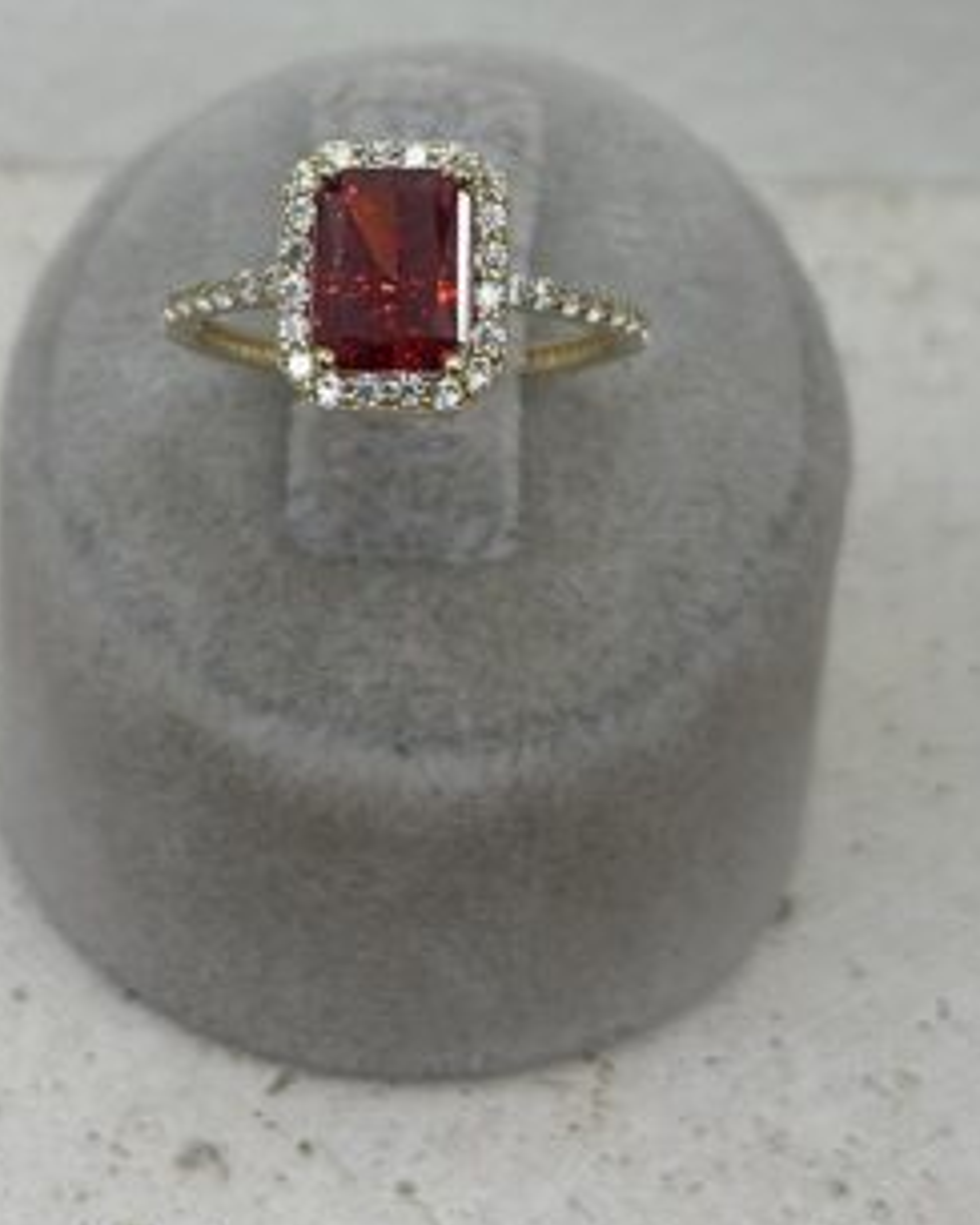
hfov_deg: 18.7
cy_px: 388
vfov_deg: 23.2
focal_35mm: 82
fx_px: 2973
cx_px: 390
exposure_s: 1/484
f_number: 1.78
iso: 80
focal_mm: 6.86
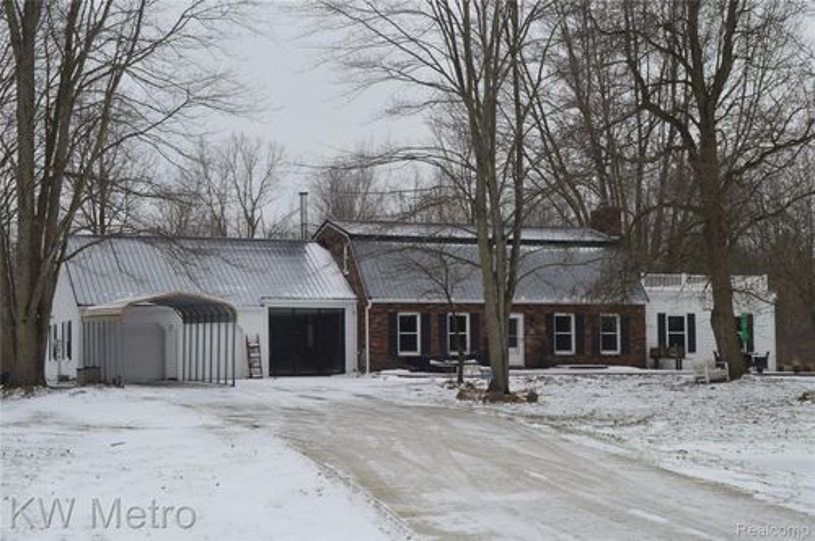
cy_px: 270
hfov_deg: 31.9
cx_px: 408
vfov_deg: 21.5
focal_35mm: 63
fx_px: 1424
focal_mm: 42
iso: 400
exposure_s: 1/160
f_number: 9
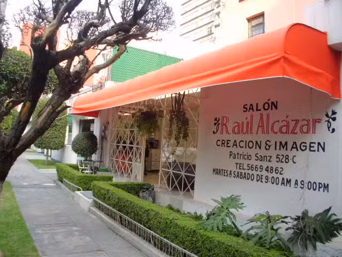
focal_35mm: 44
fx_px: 435
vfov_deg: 32.9
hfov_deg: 42.9
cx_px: 171
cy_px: 128
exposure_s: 1/100
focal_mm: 7.9
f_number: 4.2
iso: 100
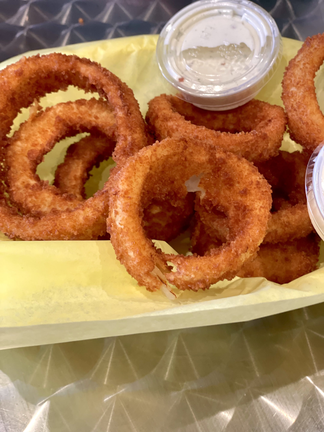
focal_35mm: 52
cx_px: 162
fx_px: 649
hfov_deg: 28.0
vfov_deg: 36.8
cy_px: 216
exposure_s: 1/40
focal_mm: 6
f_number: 2
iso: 200
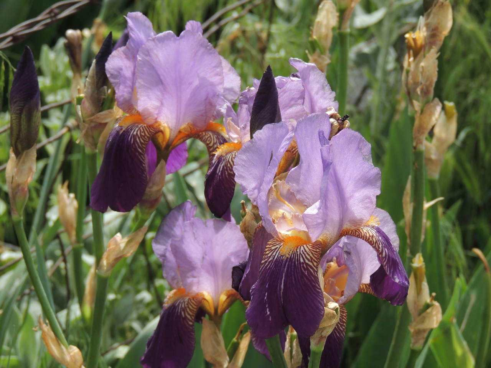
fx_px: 2624
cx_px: 246
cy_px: 184
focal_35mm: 185
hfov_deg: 10.7
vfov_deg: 8.0
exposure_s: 1/250
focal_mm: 33
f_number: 4.6
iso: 100
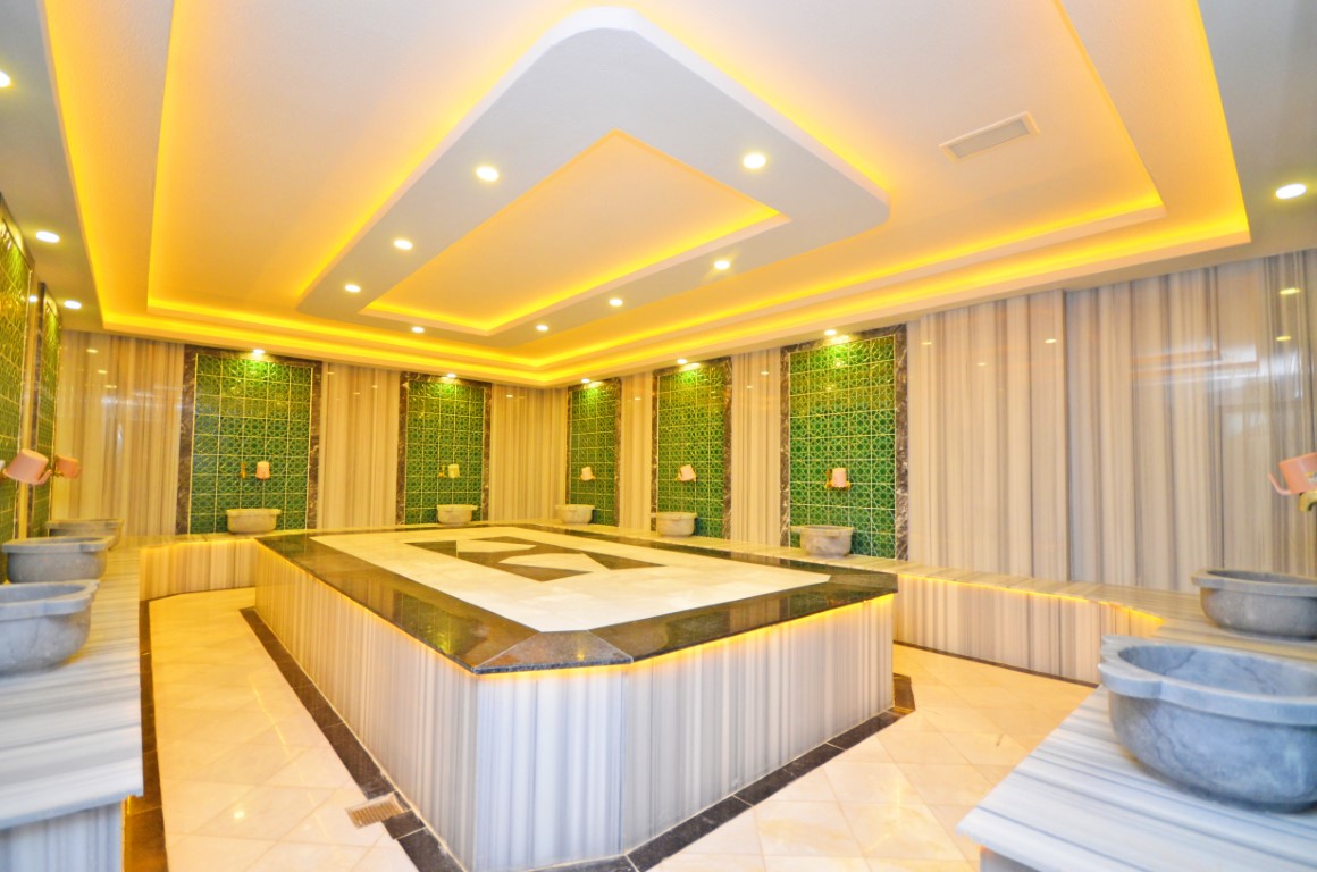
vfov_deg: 77.1
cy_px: 436
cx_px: 658
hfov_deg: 100.5
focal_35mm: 15
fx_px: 548
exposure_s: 1/60
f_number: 4
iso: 800
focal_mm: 10
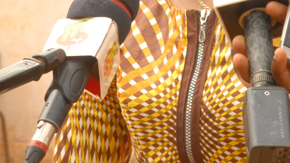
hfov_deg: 7.6
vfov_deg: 4.3
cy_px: -59
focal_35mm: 283
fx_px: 2176
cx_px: 181
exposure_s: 1/60
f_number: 11
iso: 200
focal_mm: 70
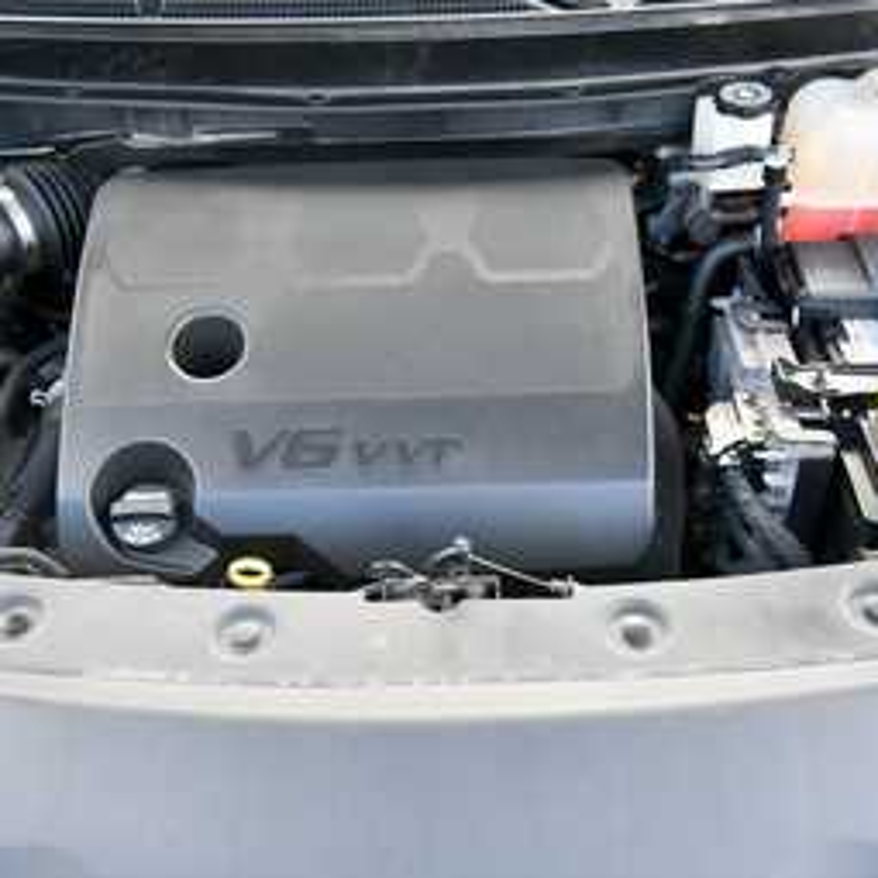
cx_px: 441
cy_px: 425
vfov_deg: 41.9
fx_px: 1148
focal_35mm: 40
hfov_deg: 41.9
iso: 800
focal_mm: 20
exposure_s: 1/160
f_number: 5.6
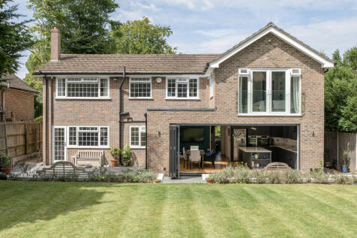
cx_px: 178
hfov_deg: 53.1
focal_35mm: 36
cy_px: 119
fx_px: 357
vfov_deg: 36.8
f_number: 8
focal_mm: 24
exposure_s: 1/640
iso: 400
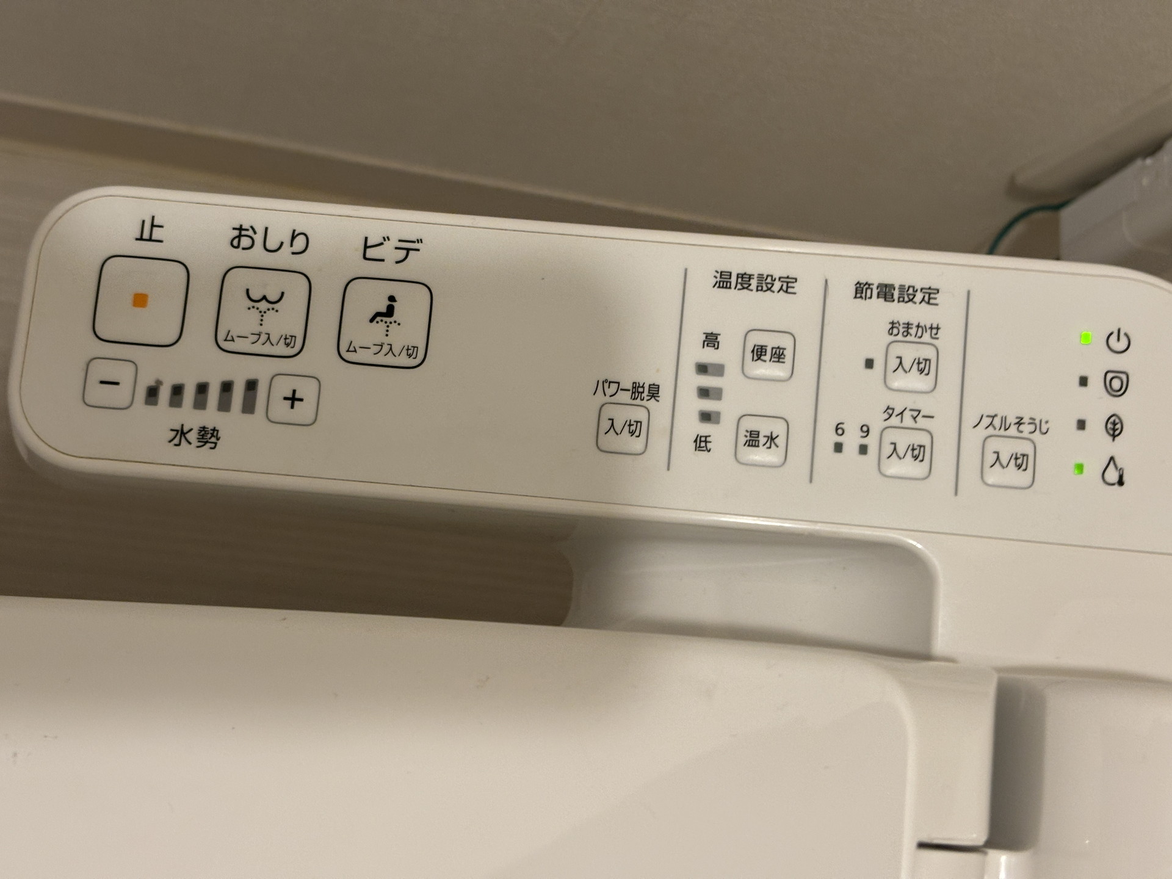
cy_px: 440
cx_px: 586
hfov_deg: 36.8
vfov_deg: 28.0
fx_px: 1761
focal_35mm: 52
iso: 100
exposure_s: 1/50
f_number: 1.6
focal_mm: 5.96
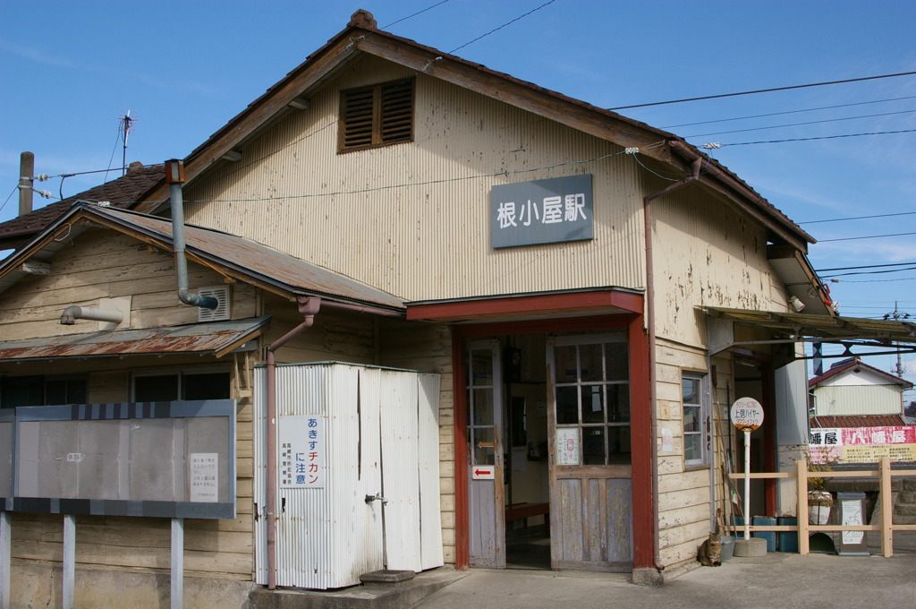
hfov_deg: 46.5
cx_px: 458
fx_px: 1067
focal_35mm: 42
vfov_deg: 31.8
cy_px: 304
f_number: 11
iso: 200
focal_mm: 28
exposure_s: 1/180
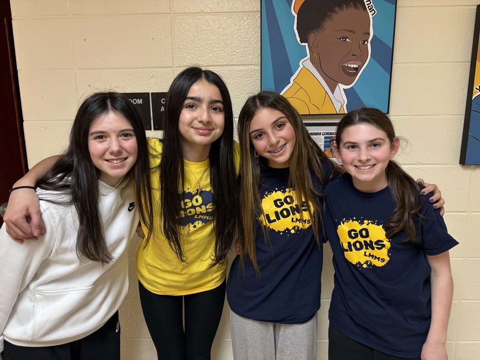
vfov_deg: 53.1
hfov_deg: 67.3
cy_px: 180
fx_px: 361
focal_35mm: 26
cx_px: 240
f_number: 1.6
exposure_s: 1/60
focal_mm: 5.96
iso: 200
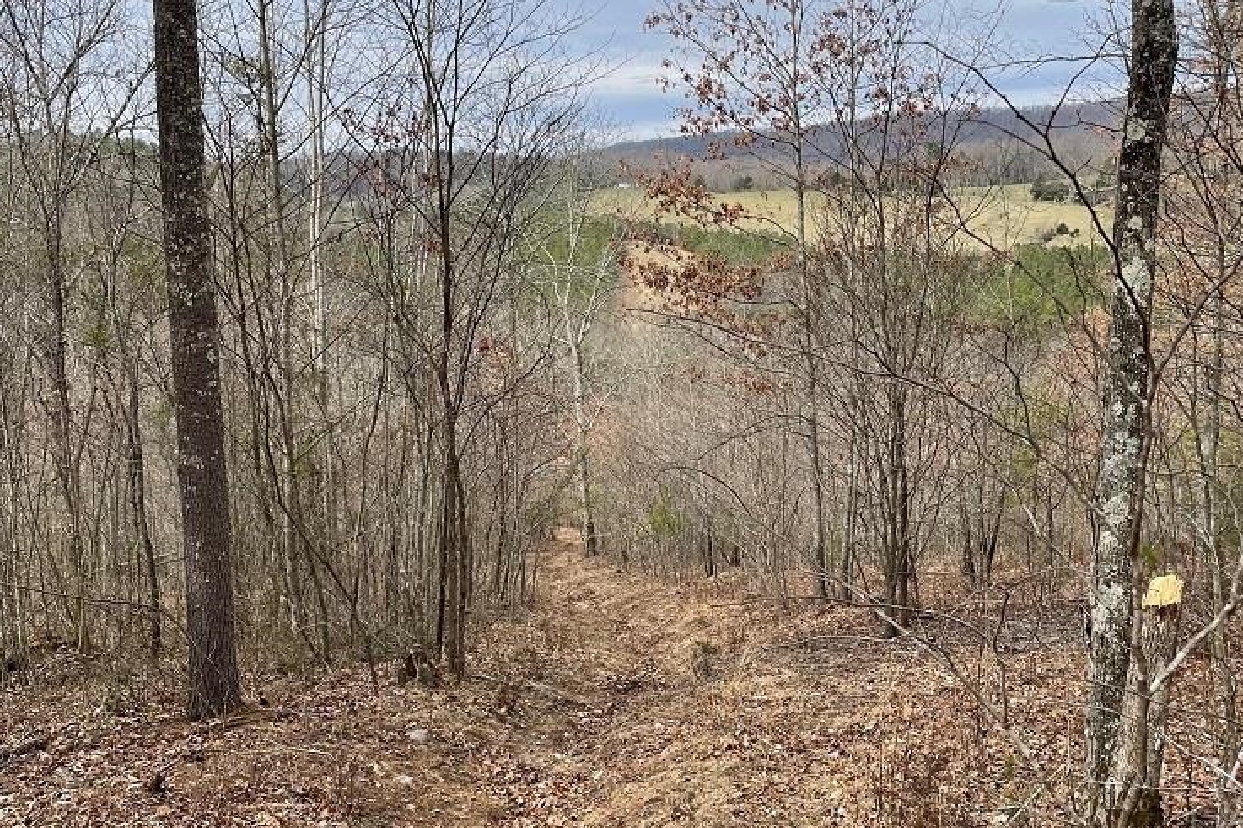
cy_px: 470
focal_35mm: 37
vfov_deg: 35.9
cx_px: 626
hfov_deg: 51.9
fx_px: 1277
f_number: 1.6
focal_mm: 4.2
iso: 32
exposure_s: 1/1949
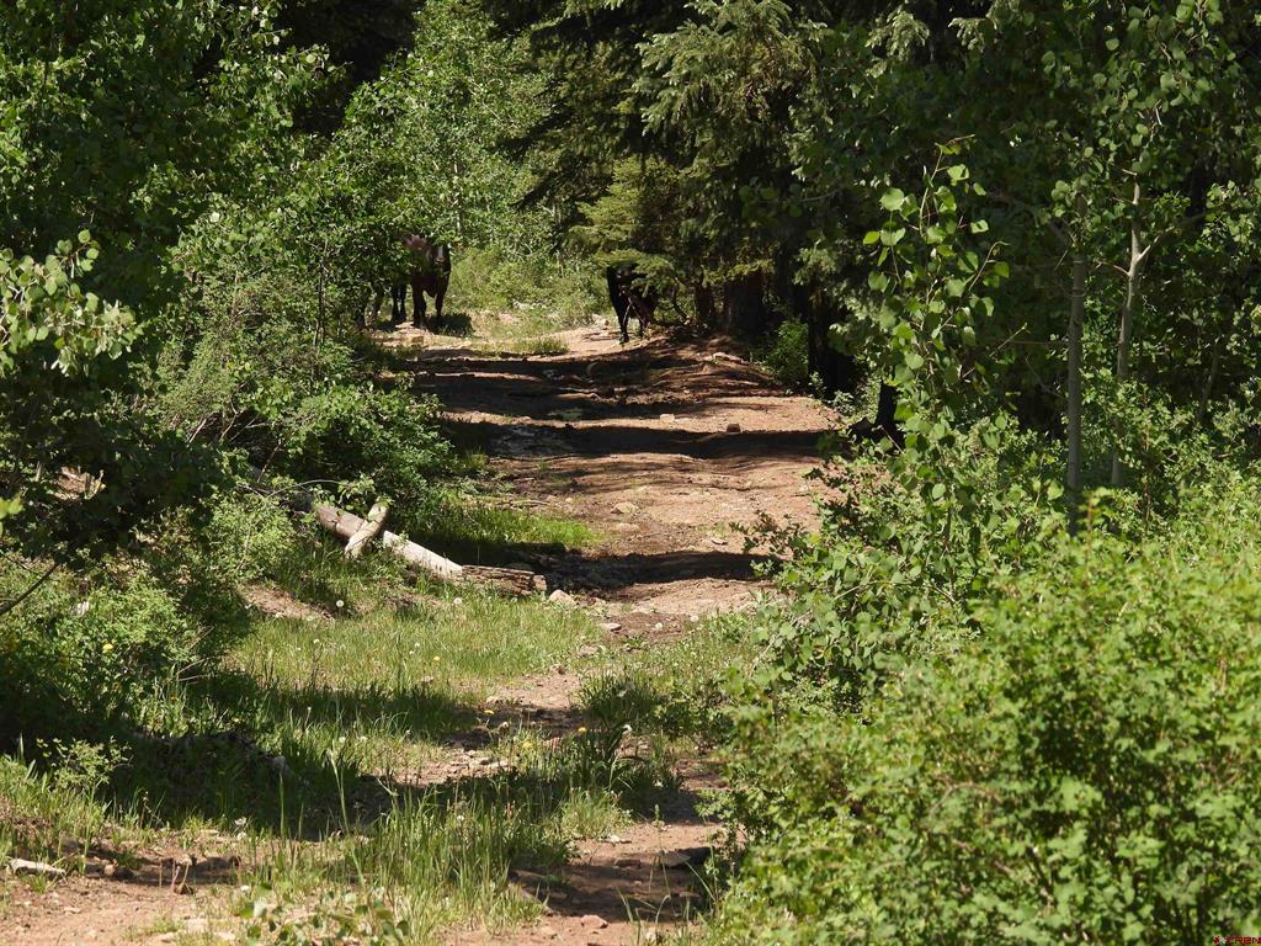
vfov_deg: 6.2
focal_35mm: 240
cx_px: 630
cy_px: 473
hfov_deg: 8.2
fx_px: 8743
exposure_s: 1/320
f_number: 4.5
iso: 100
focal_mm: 42.8
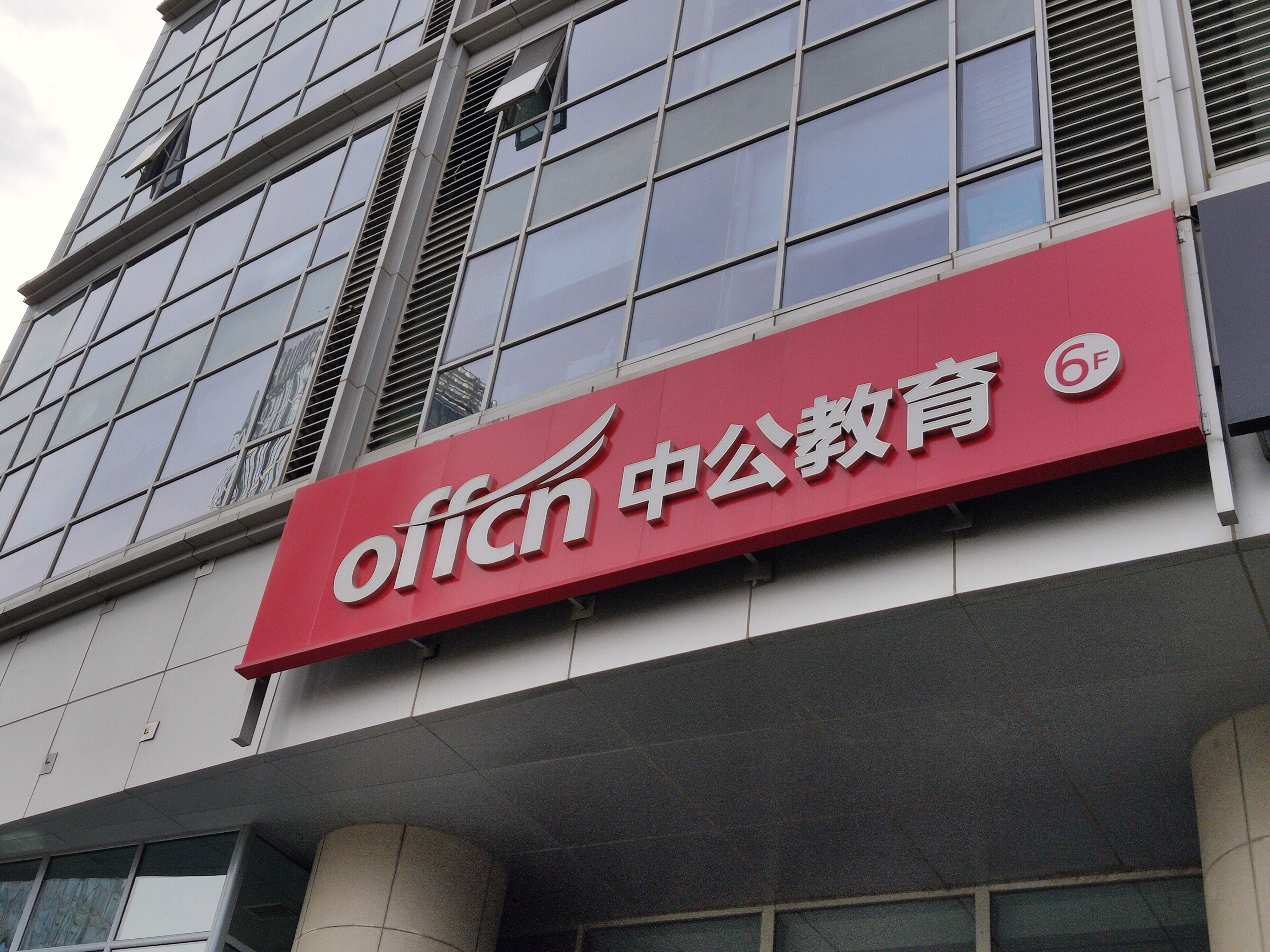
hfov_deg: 44.8
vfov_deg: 34.3
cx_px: 635
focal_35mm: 42
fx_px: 1541
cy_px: 476
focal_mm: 4.75
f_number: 1.75
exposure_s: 1/2556
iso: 112
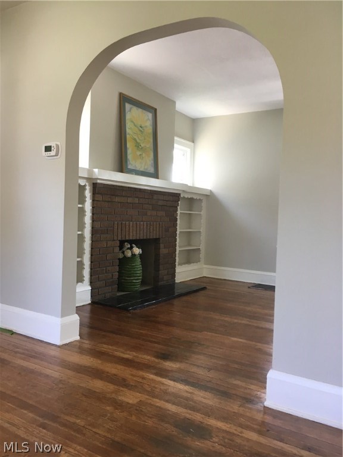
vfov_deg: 61.7
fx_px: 383
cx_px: 172
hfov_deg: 48.2
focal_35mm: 29
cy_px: 228
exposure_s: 1/30
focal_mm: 4.15
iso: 50
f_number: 2.2
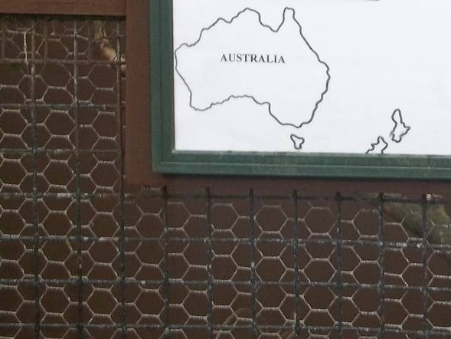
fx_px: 1629
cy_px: -30
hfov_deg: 15.0
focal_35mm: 125
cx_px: 597
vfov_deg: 11.7
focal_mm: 8.3
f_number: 3.7
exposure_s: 1/160
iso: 80
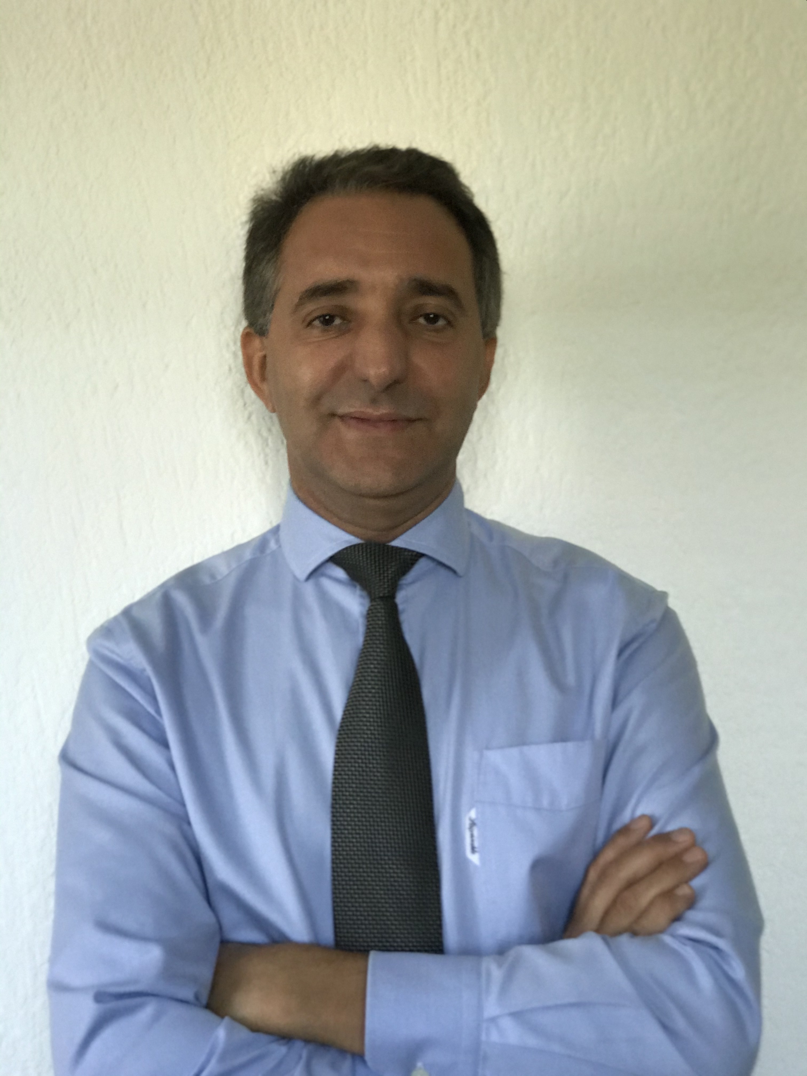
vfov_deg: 33.8
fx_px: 1772
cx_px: 404
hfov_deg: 25.7
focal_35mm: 57
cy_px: 538
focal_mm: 6.6
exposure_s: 1/67
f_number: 2.8
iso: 200
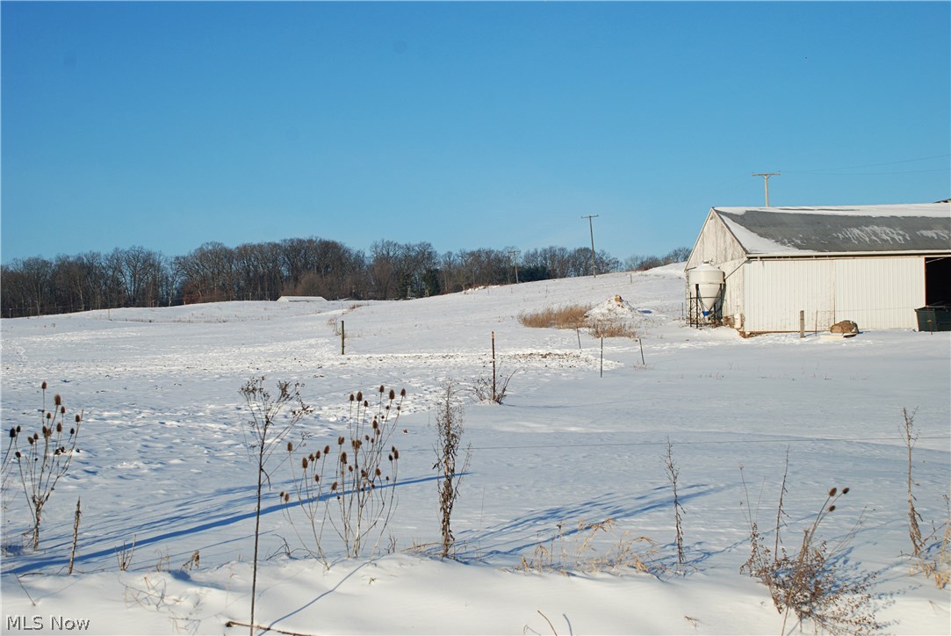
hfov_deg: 35.0
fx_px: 1507
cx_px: 476
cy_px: 318
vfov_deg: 23.8
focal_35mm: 57
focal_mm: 38
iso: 100
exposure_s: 1/320
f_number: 9
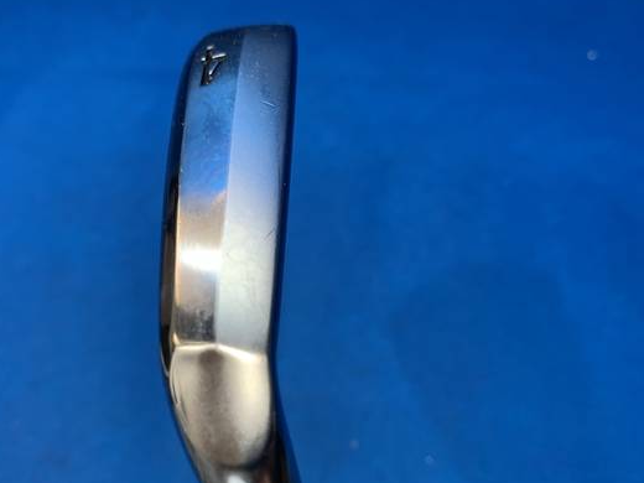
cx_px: 270
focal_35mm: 32
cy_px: 263
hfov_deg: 56.5
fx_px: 595
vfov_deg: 44.1
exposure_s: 1/60
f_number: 1.8
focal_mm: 4.25
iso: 64
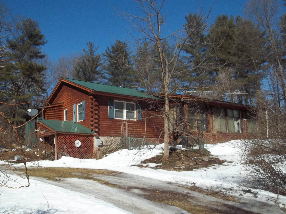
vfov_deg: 42.9
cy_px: 107
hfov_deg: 55.4
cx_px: 143
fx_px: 273
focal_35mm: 33
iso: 64
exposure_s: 1/200
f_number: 8
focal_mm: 5.9
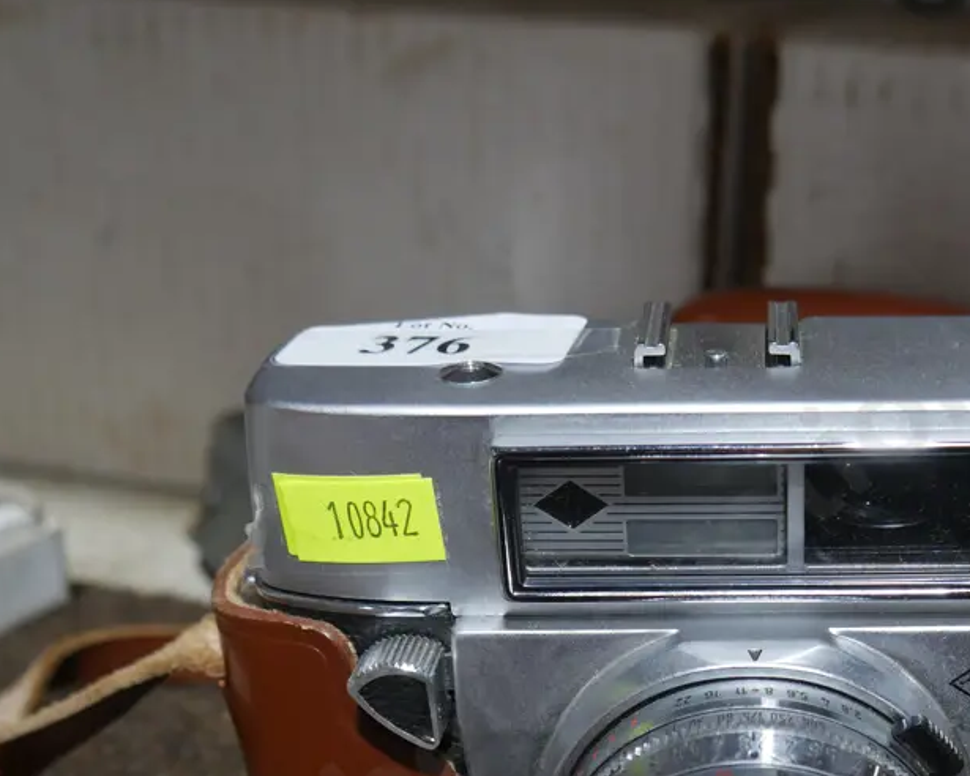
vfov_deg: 28.8
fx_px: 1493
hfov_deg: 35.4
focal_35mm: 52
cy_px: 565
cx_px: 703
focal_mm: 16
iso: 400
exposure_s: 1/60
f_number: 3.6
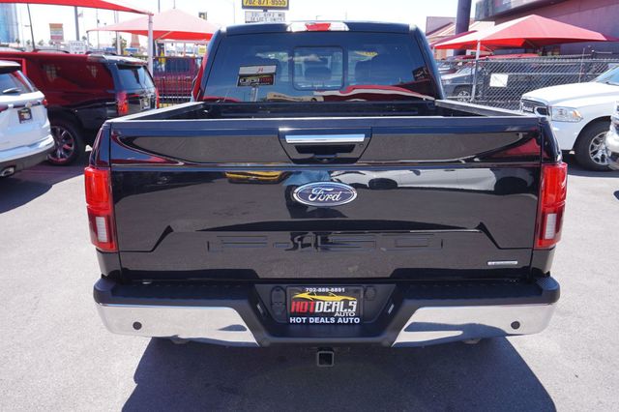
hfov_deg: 62.0
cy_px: 206
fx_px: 516
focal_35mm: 30
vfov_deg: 43.6
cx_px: 310
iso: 100
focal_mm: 20
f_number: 7.1
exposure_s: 1/100
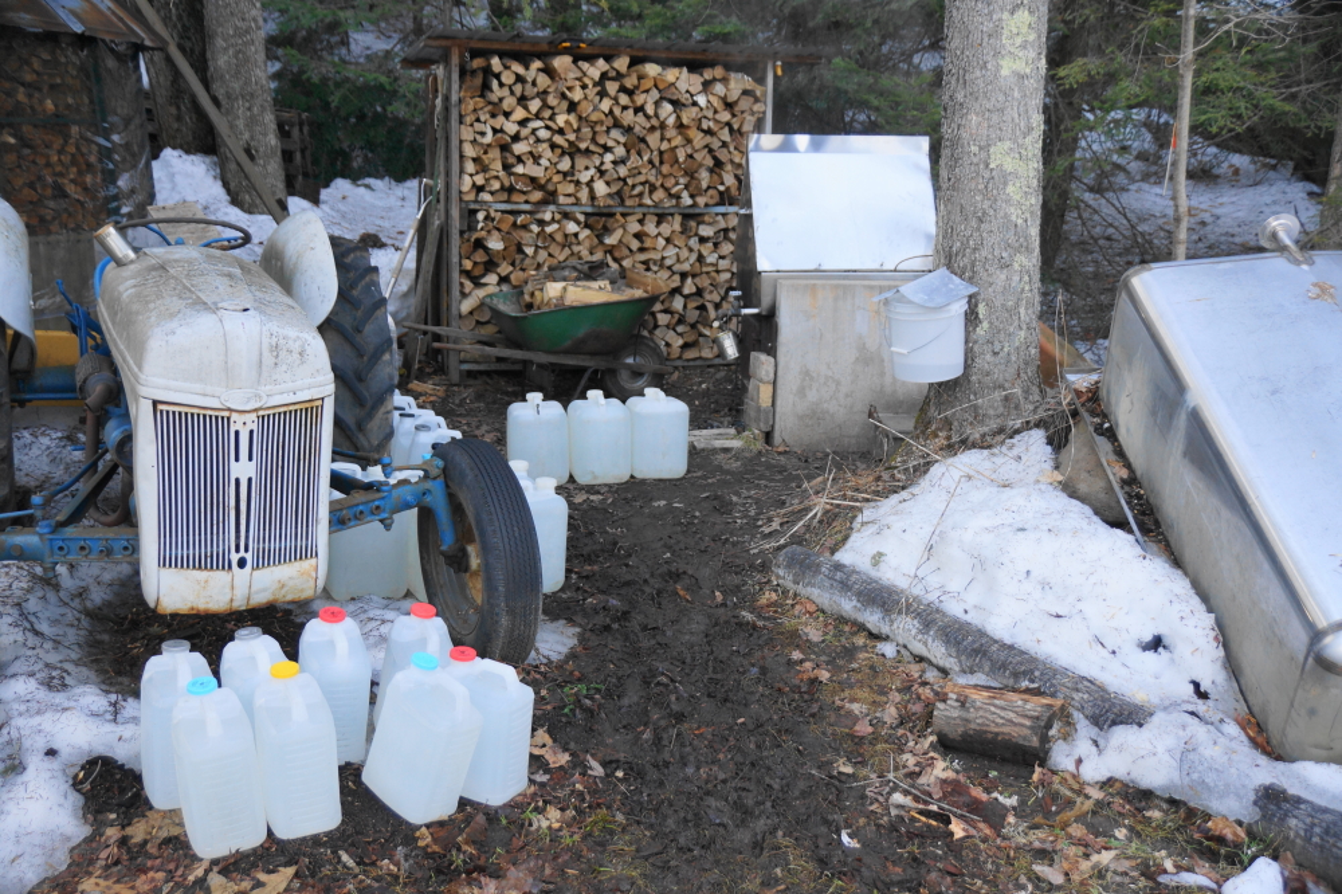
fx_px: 1341
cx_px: 671
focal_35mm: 36
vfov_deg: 36.8
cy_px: 447
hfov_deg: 53.1
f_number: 4
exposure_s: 1/60
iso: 320
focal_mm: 24
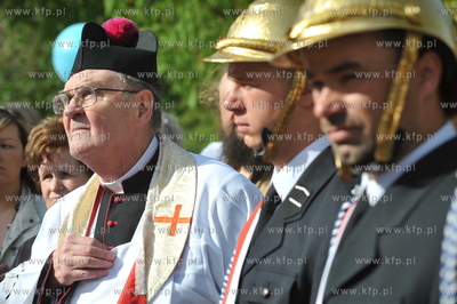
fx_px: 1585
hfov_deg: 16.4
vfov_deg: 10.9
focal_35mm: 125
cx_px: 228
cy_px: 152
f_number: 7.1
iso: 400
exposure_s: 1/1000
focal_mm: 125
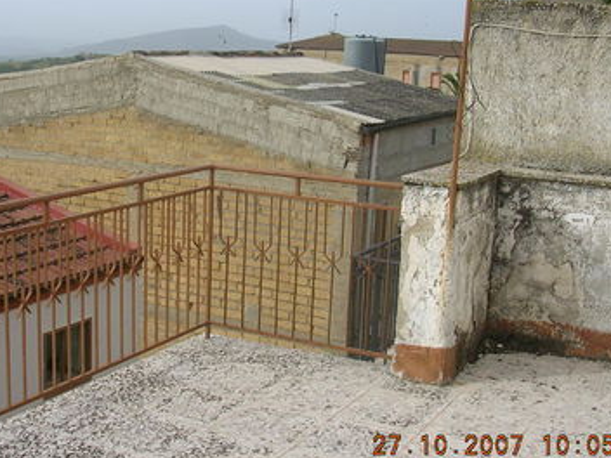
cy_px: 188
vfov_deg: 27.0
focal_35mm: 54
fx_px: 953
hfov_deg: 35.4
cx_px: 248
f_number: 5.6
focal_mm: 5.8
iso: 50
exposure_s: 1/237
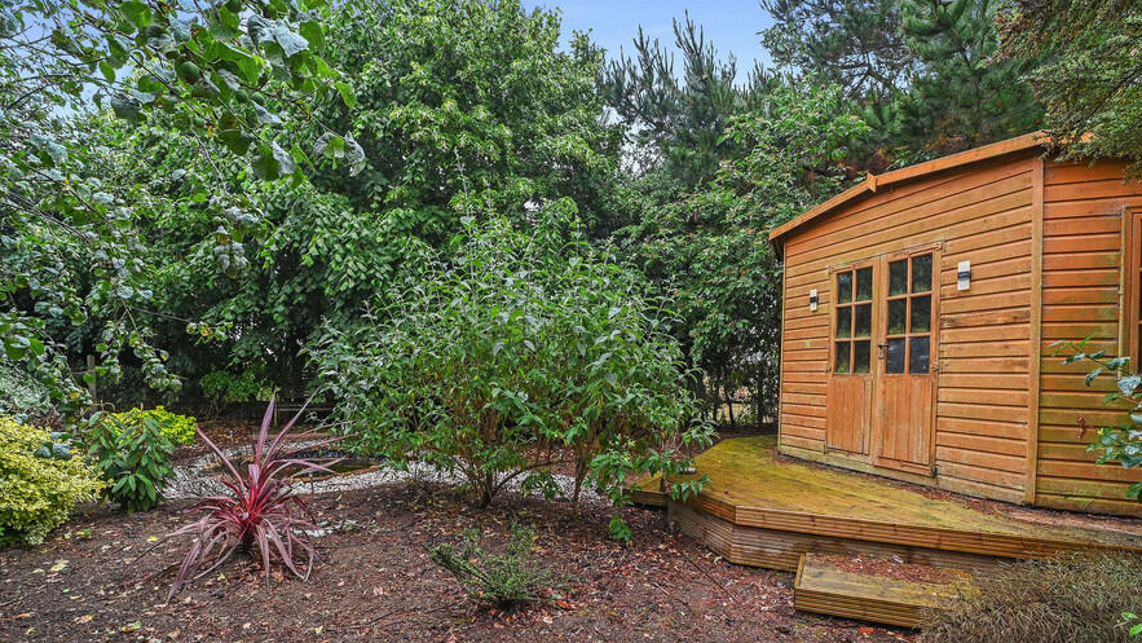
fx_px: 515
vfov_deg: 63.6
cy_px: 372
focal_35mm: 17
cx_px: 609
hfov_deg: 95.8
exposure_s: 1/80
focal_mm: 14
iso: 500
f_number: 8
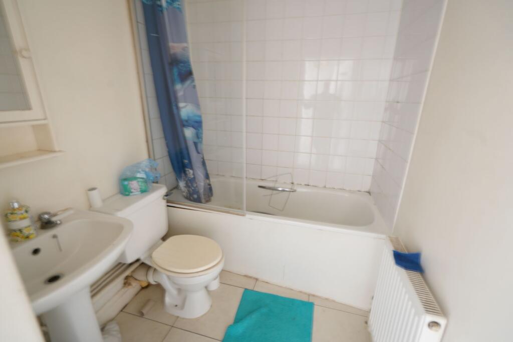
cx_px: 256
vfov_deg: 73.8
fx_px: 228
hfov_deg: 96.7
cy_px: 171
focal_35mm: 16
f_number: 5
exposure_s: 1/1.25
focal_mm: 16
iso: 400
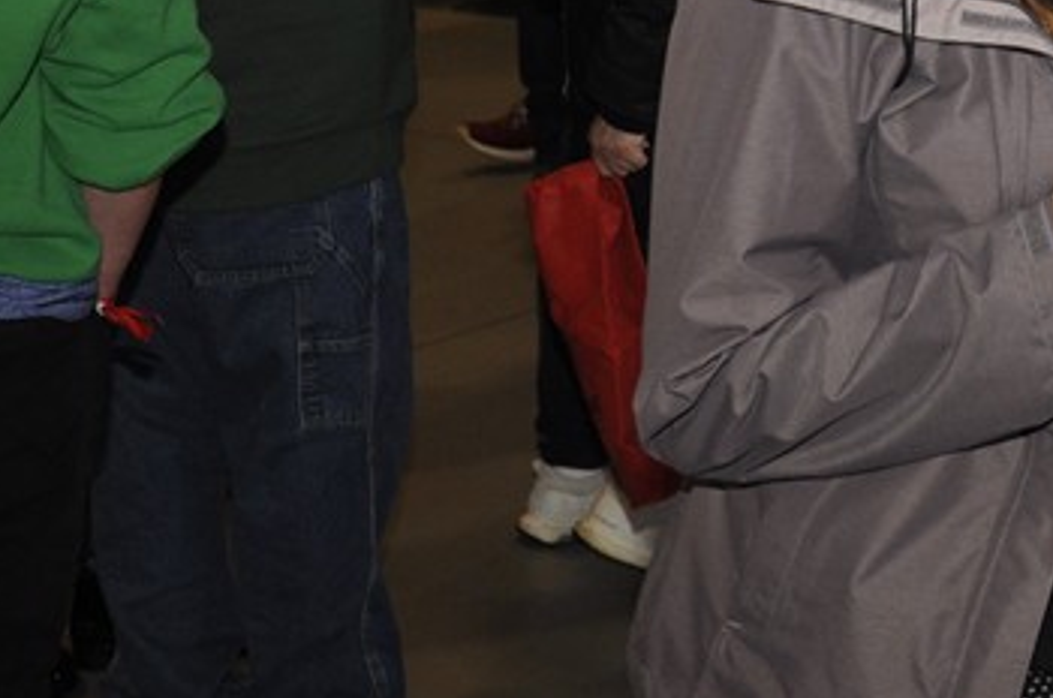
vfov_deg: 11.1
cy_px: -244
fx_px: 3504
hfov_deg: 16.5
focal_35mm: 120
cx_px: 1191
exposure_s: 1/60
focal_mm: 28
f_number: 5
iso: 400
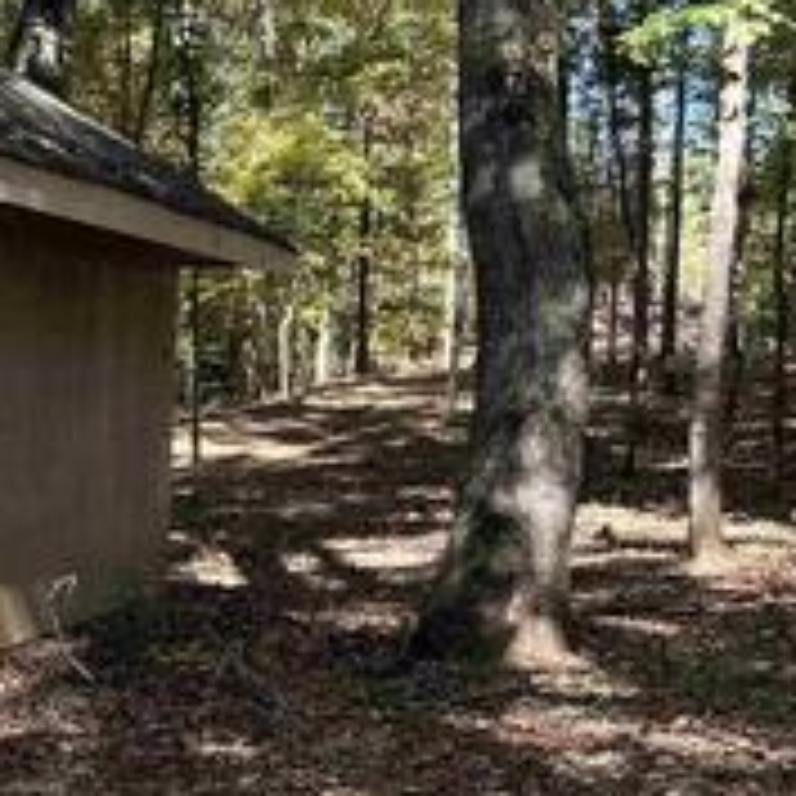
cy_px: 405
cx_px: -468
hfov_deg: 18.1
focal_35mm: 83
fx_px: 2159
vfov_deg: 20.9
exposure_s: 1/366
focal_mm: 5.7
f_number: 1.5
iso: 50
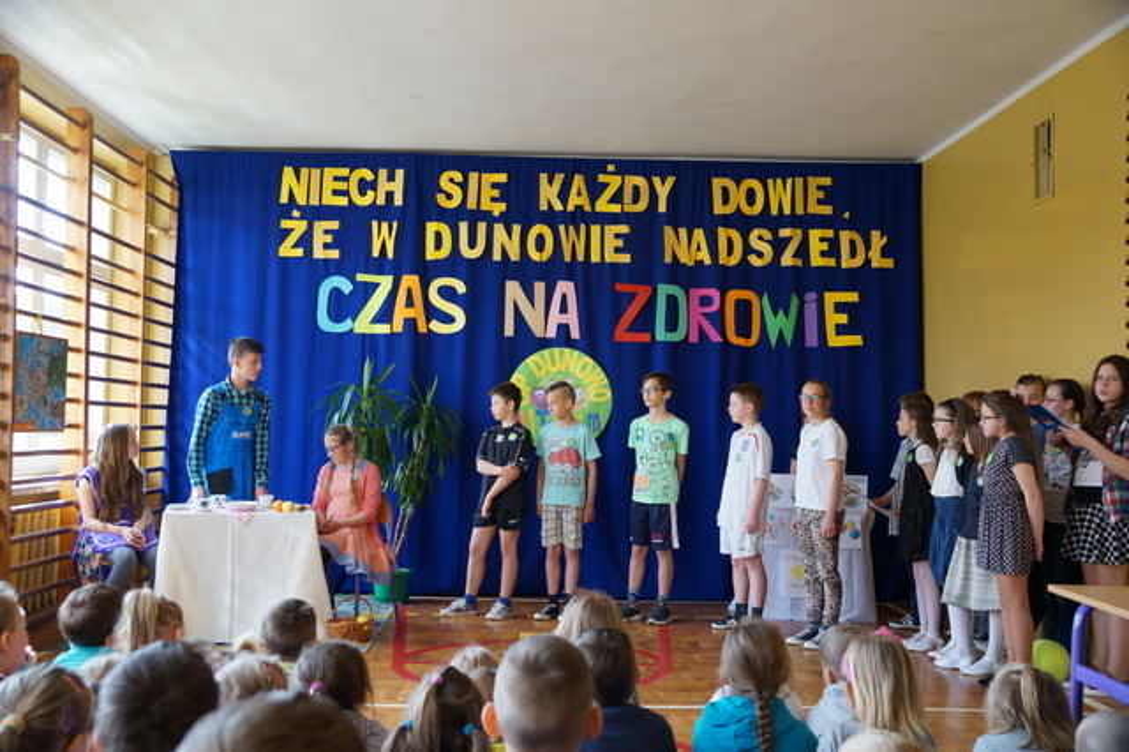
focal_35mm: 36
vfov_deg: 36.8
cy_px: 376
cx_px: 564
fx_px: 1128
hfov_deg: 53.2
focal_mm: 24
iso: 200
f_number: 4
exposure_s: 1/60
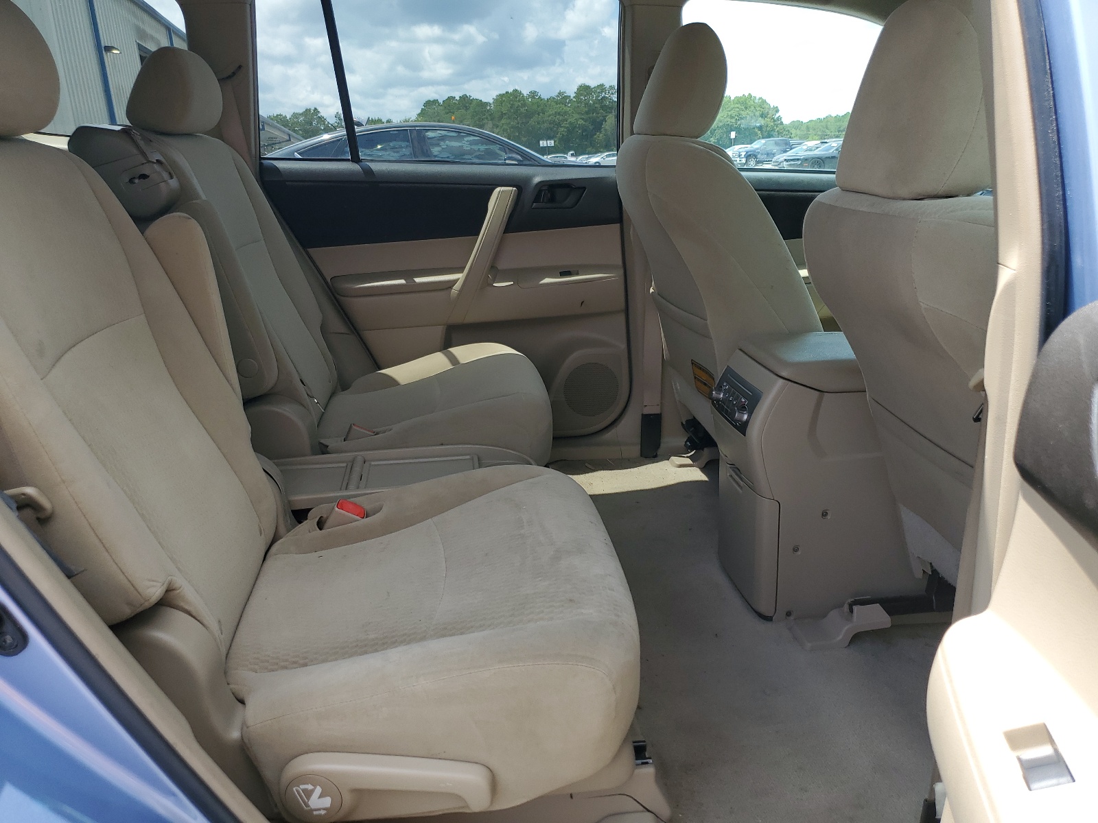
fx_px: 825
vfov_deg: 53.1
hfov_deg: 67.3
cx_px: 549
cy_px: 412
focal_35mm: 26
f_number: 1.5
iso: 50
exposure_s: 1/769
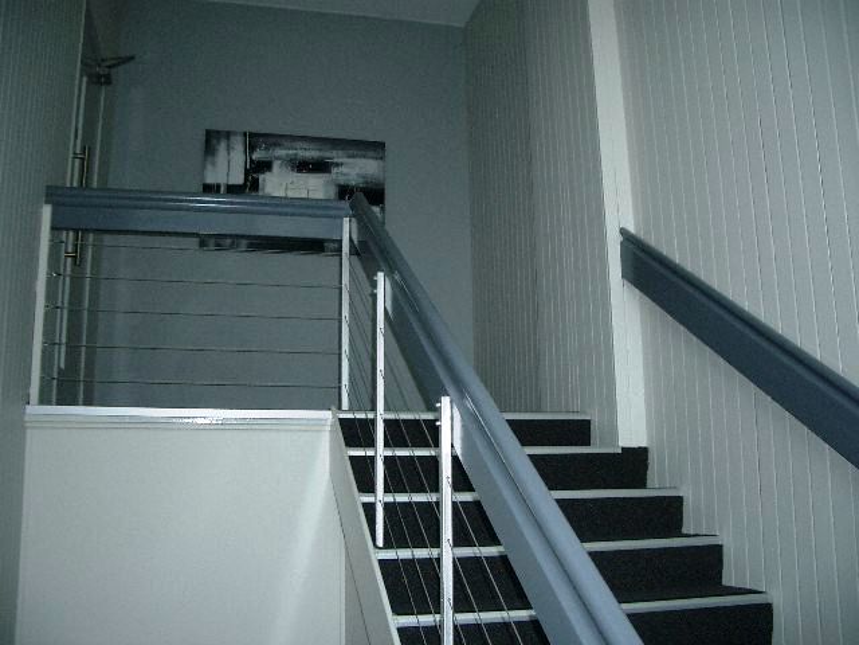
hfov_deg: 52.6
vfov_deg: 40.7
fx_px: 869
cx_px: 430
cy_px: 322
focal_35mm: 35
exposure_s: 1/40
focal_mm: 5.8
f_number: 2.6
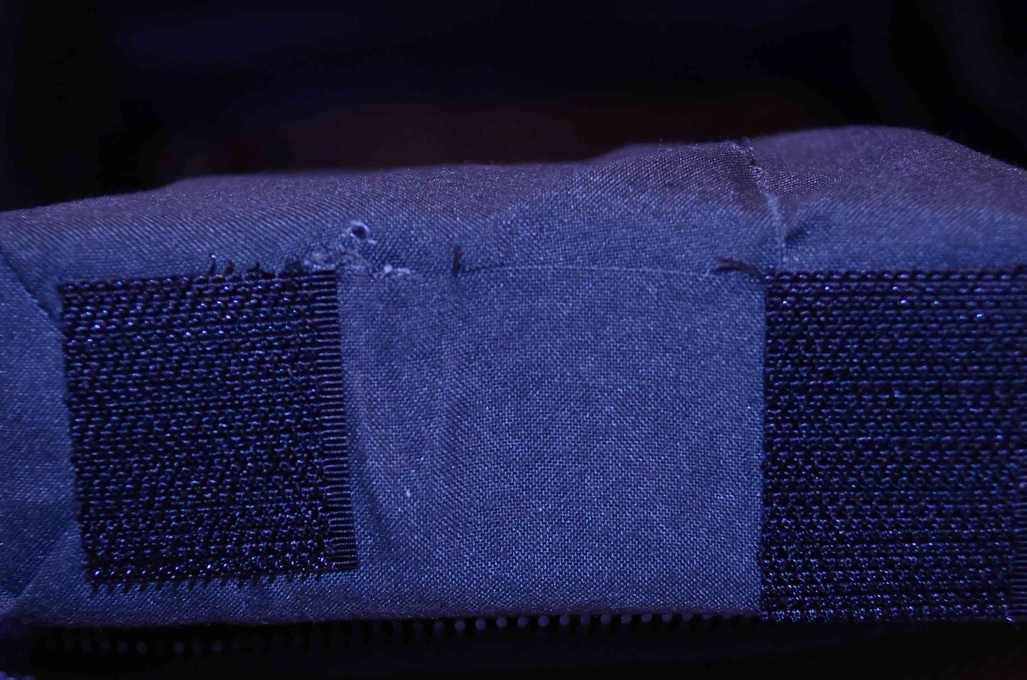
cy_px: 419
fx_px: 1765
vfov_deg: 21.8
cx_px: 544
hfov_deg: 32.4
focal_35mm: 62
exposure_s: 1/60
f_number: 4.2
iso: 400
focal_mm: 26
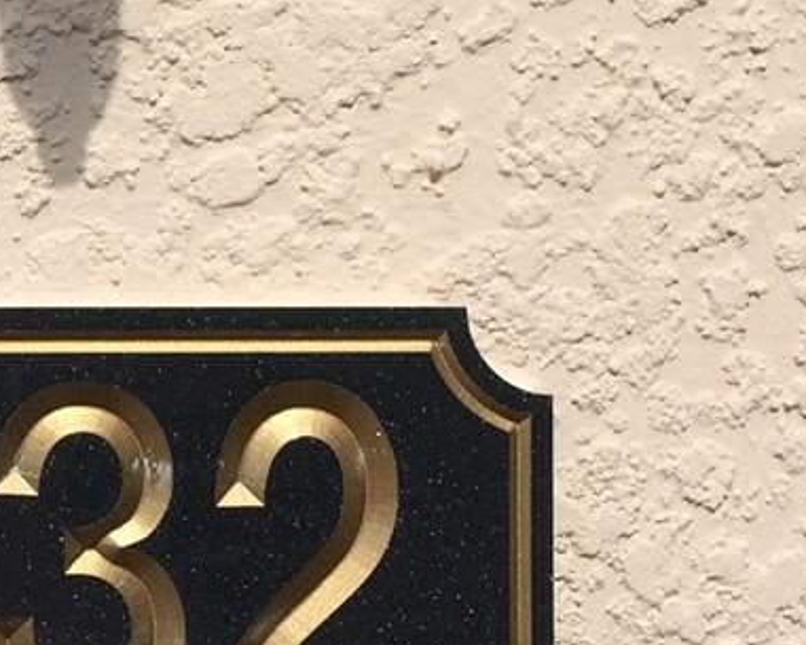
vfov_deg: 12.5
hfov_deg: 15.1
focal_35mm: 123
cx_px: -148
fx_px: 2935
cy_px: 385
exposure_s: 1/4566
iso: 40
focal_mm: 4.12
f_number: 2.2
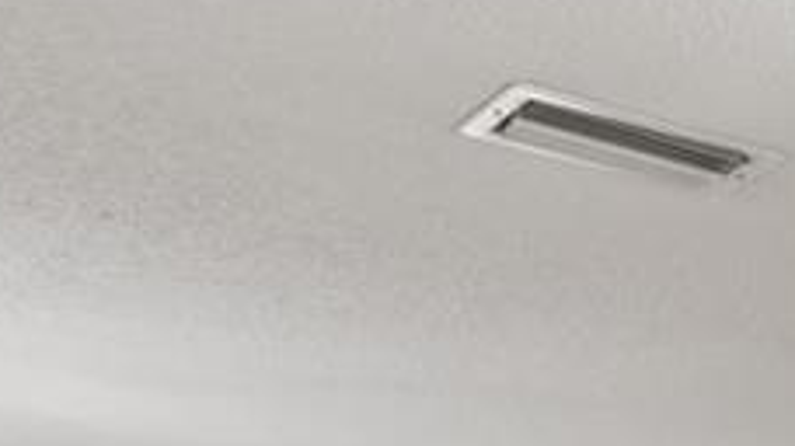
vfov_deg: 10.0
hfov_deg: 16.5
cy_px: 1028
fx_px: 2263
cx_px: 1454
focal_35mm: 107
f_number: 13
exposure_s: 1/1.25
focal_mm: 14.6
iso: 400
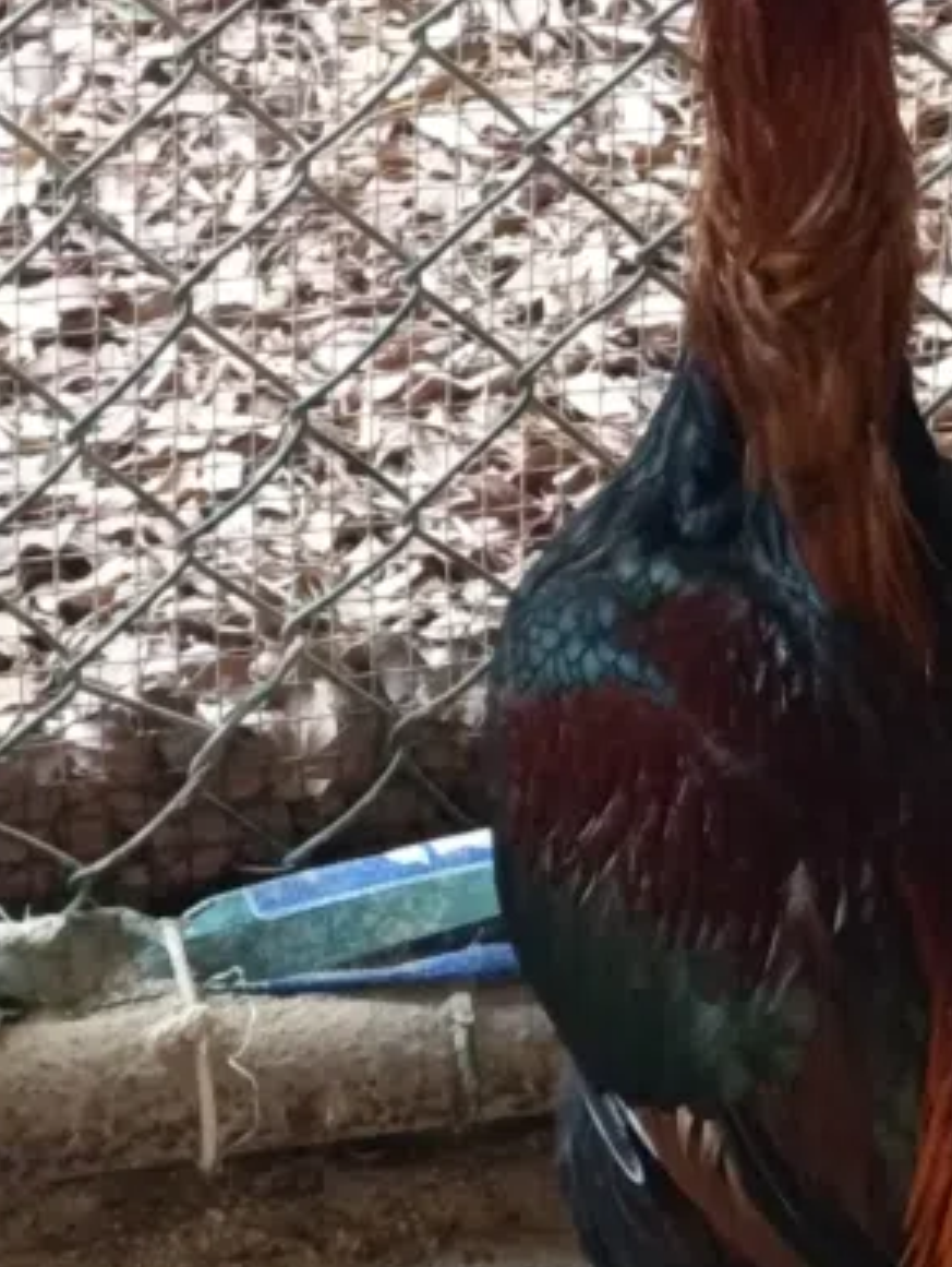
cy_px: 779
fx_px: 7212
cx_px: 854
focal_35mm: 197
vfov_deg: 10.0
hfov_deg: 7.5
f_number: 1.7
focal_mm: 5.24
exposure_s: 1/25
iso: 391
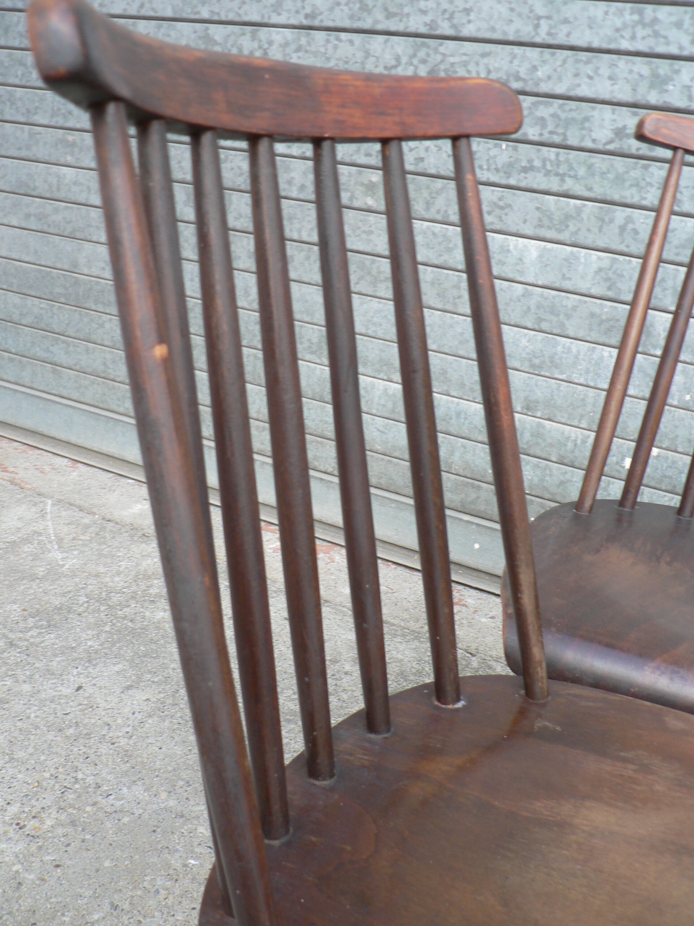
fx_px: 962
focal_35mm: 36
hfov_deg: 39.7
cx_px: 347
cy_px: 463
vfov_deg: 51.4
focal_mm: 6
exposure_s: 1/50
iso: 80
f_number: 2.8
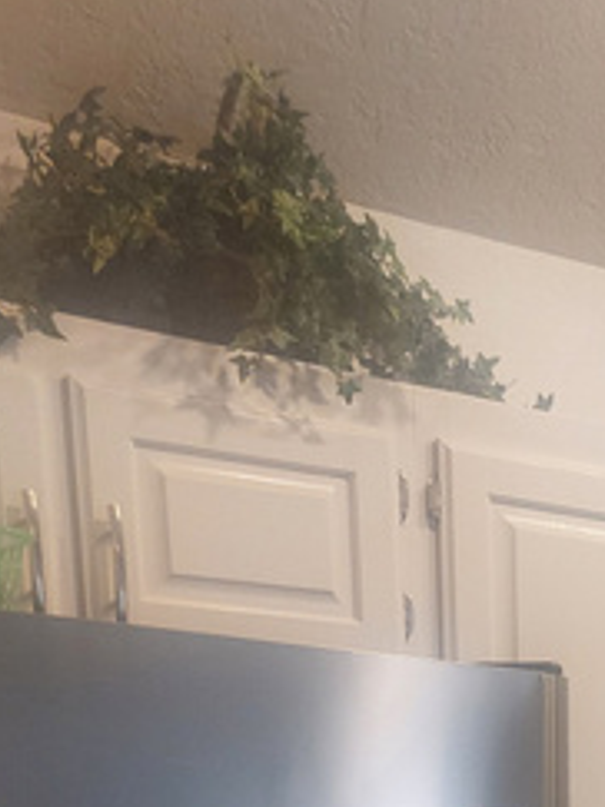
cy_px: 1255
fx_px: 1773
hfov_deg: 17.4
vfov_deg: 21.1
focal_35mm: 76
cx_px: 911
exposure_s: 1/60
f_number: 1.8
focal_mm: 5.23
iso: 200
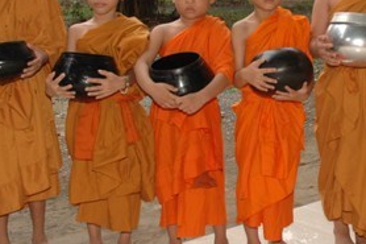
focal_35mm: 83
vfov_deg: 16.4
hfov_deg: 24.1
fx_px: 843
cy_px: 115
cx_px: 290
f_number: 7.1
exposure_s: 1/200
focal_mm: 24
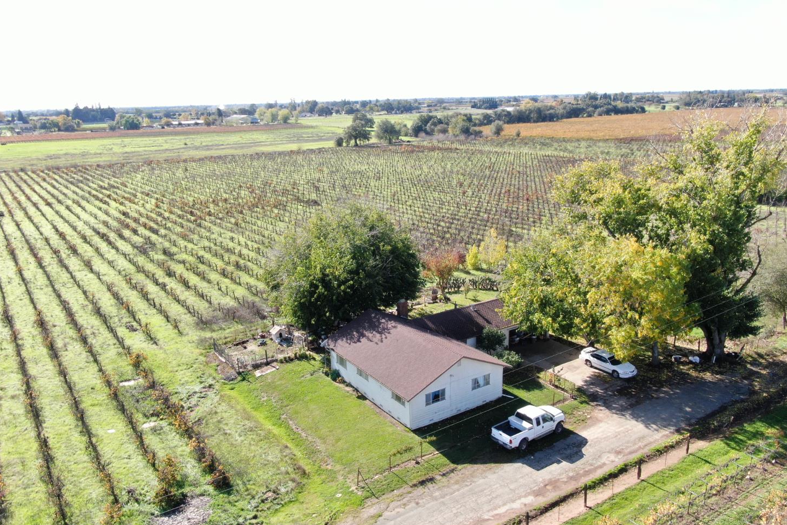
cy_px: 270
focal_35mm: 28
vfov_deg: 46.4
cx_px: 389
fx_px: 612
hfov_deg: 65.5
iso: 100
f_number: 2.9
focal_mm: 4.68
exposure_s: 1/400
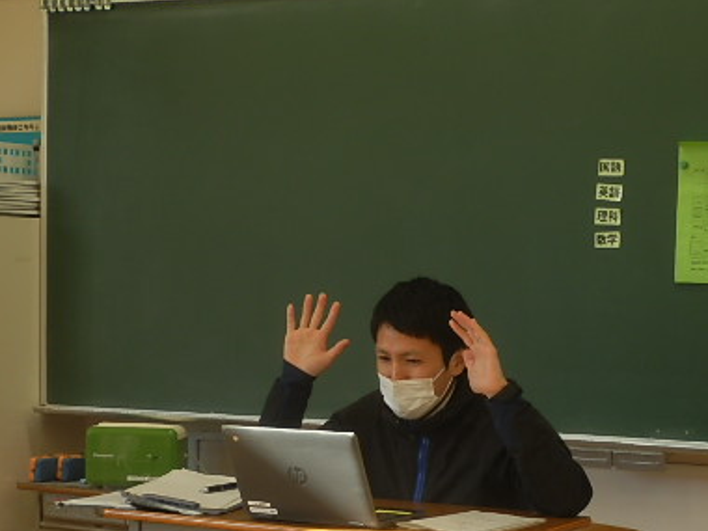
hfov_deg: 20.4
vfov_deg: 15.3
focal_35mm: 96
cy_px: 443
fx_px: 1963
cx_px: 402
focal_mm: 10.1
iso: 100
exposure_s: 1/60
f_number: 4.5
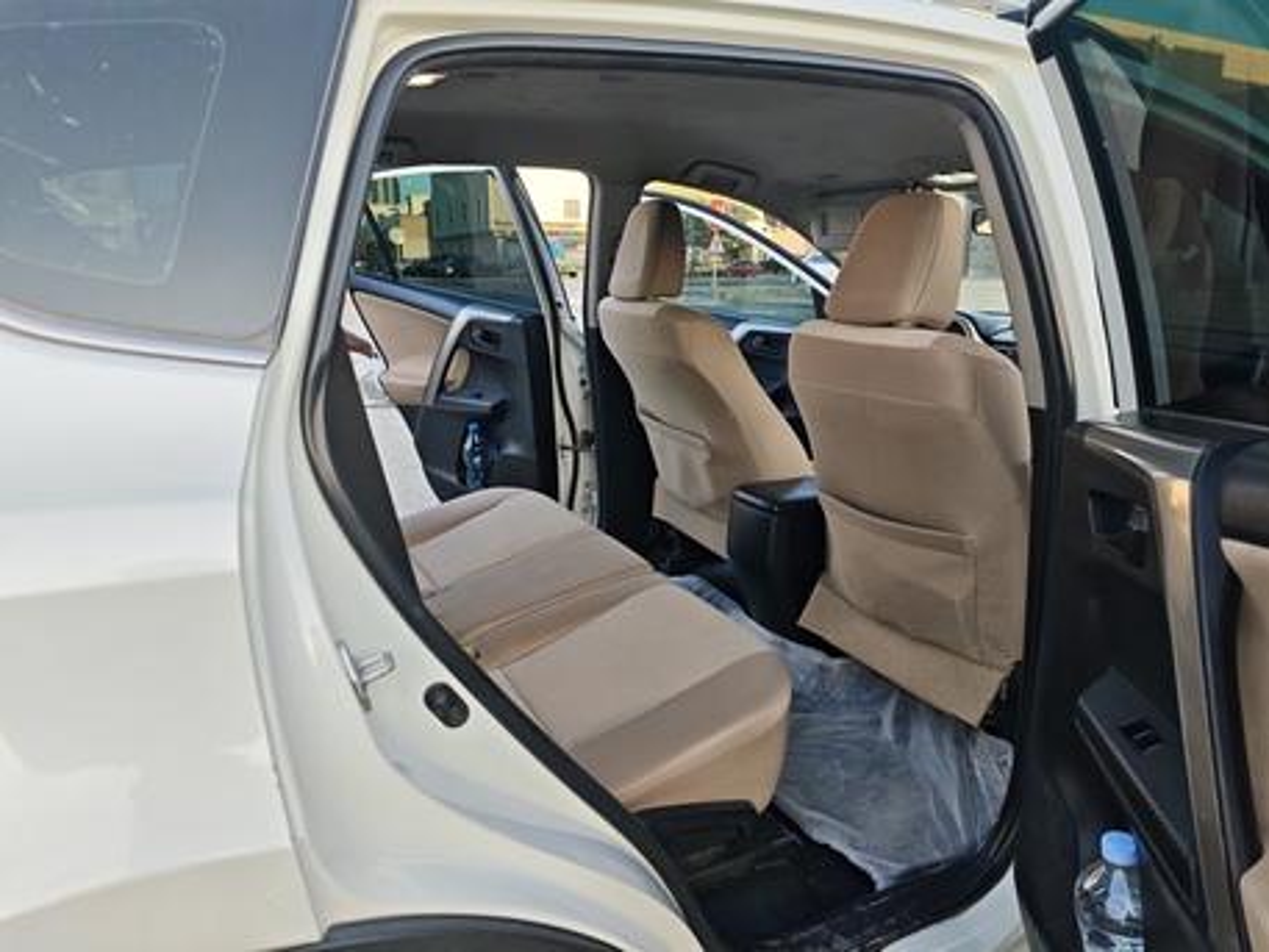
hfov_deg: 73.9
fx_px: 843
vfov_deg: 58.9
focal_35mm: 23
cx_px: 634
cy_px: 476
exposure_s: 1/268
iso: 50
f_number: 1.63
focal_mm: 8.72
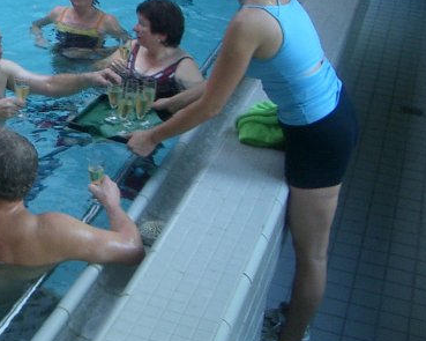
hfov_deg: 24.5
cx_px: -5
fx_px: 933
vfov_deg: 20.6
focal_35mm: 74
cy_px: 109
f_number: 2.6
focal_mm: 5.8
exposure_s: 1/40
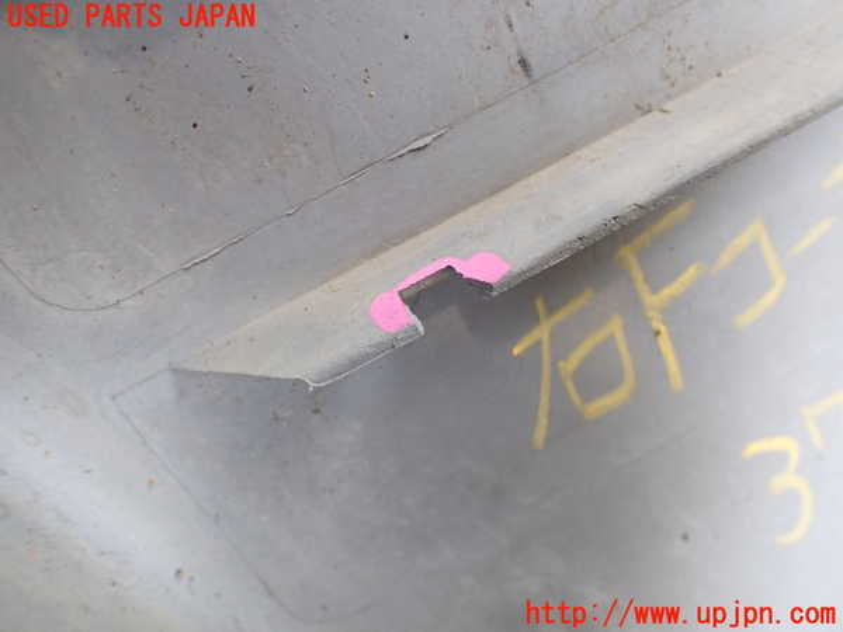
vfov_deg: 46.8
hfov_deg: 60.0
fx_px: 731
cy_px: 316
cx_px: 422
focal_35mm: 30
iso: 400
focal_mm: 5.4
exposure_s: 1/125
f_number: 2.3
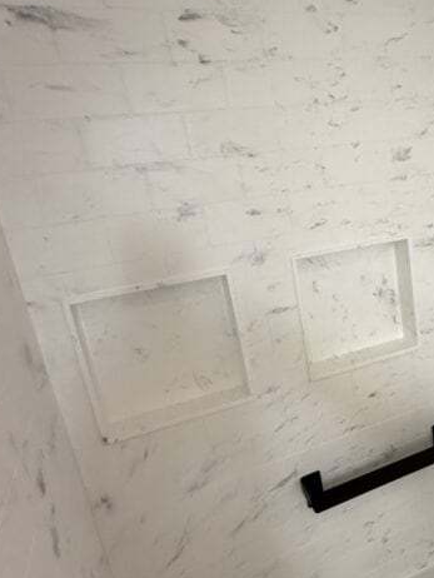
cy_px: 300
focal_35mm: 31
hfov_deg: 41.3
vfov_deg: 58.3
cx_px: 403
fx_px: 518
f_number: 2.2
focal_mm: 2.22
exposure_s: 1/120
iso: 200
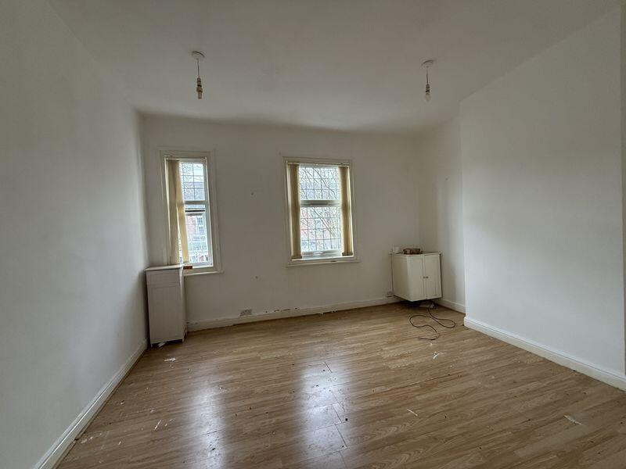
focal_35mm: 14
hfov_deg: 102.1
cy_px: 234
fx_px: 253
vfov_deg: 85.7
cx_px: 313
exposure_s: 1/99
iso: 200
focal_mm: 2.22
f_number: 2.2
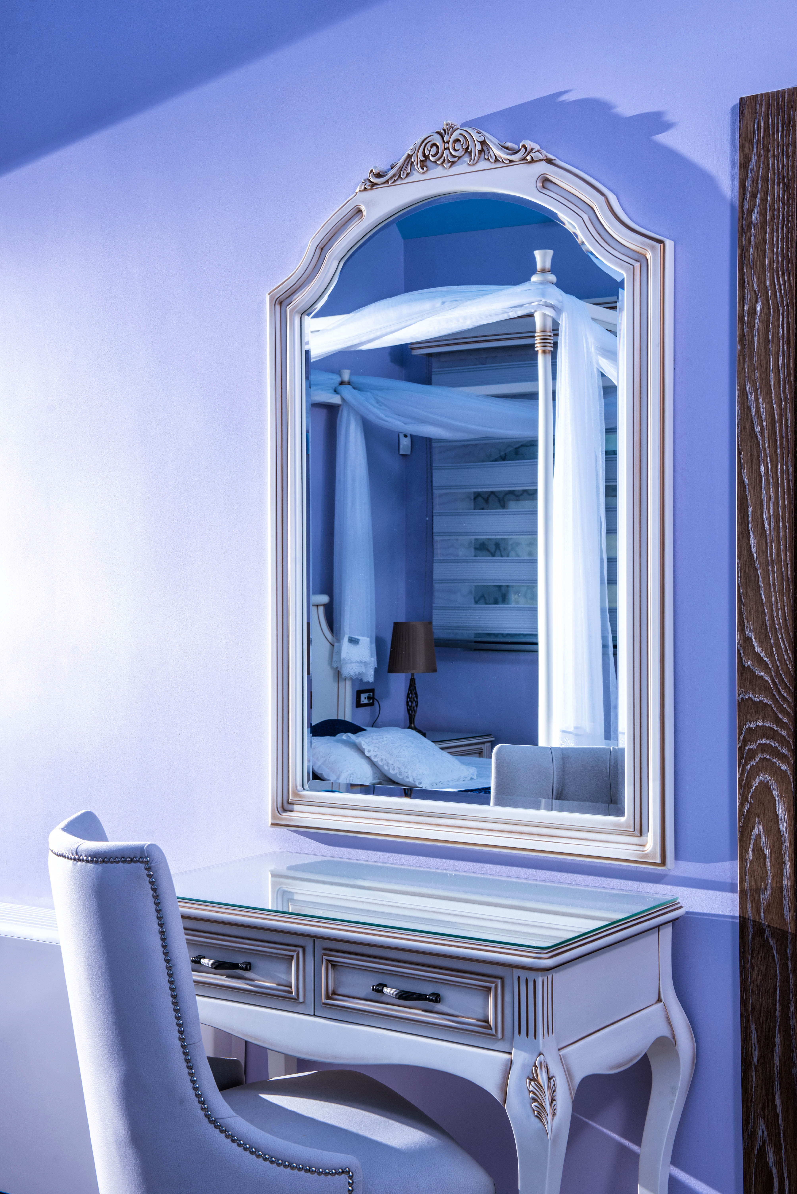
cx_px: 398
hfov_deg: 27.0
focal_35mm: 50
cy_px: 597
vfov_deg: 39.6
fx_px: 1659
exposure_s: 1/125
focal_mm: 50
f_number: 10
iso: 200
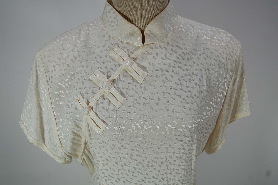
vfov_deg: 38.3
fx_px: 266
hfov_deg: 55.1
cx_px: 139
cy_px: 92
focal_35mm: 34
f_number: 4.5
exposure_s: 1/80
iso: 400
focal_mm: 23
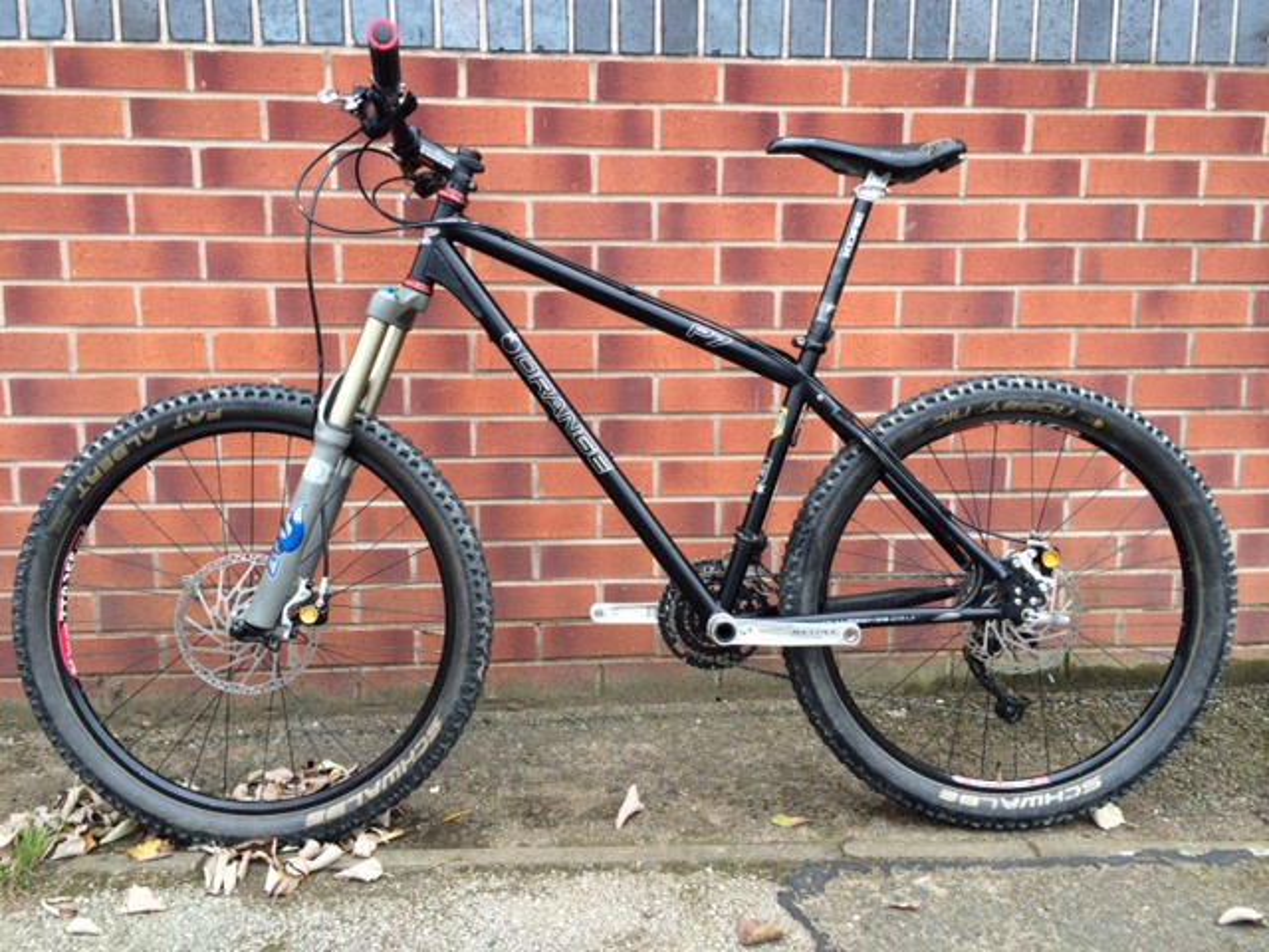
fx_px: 1100
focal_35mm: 30
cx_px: 634
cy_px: 476
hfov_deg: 60.0
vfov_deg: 46.8
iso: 32
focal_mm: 4.12
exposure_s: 1/211
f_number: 2.2
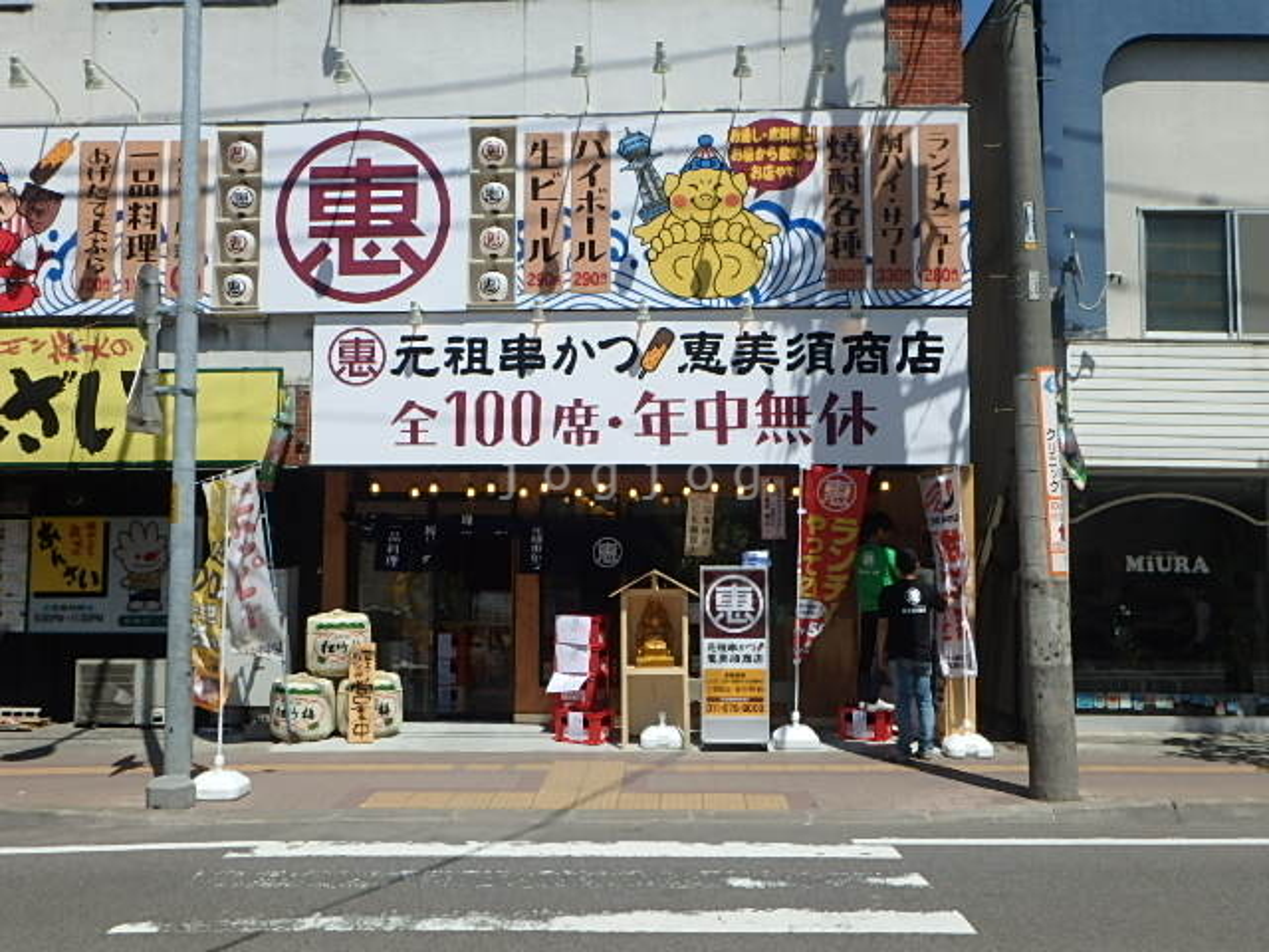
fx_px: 1320
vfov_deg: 39.7
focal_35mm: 36
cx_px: 634
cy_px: 476
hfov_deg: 51.4
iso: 125
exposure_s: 1/400
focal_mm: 6.4
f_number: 8.4
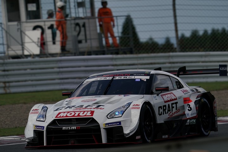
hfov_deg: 3.8
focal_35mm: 539
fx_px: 3413
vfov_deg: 2.6
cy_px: 76
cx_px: 114
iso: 200
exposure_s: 1/1000
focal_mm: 539
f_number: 9
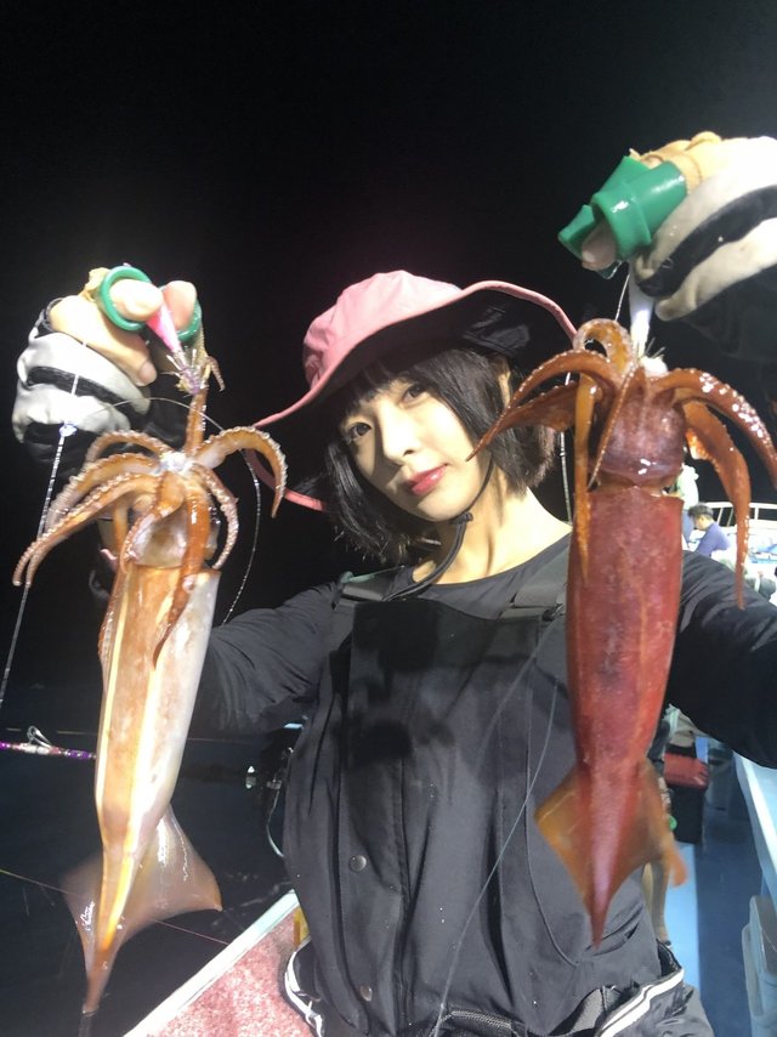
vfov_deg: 63.5
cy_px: 518
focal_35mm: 28
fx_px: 838
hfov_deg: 49.7
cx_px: 388
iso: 200
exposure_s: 1/60
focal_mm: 3.99
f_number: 1.8
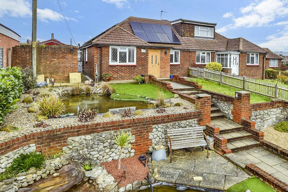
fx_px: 152
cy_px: 96
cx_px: 144
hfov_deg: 86.9
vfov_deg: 64.6
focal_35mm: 19
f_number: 7.1
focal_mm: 13
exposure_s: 1/400
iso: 320
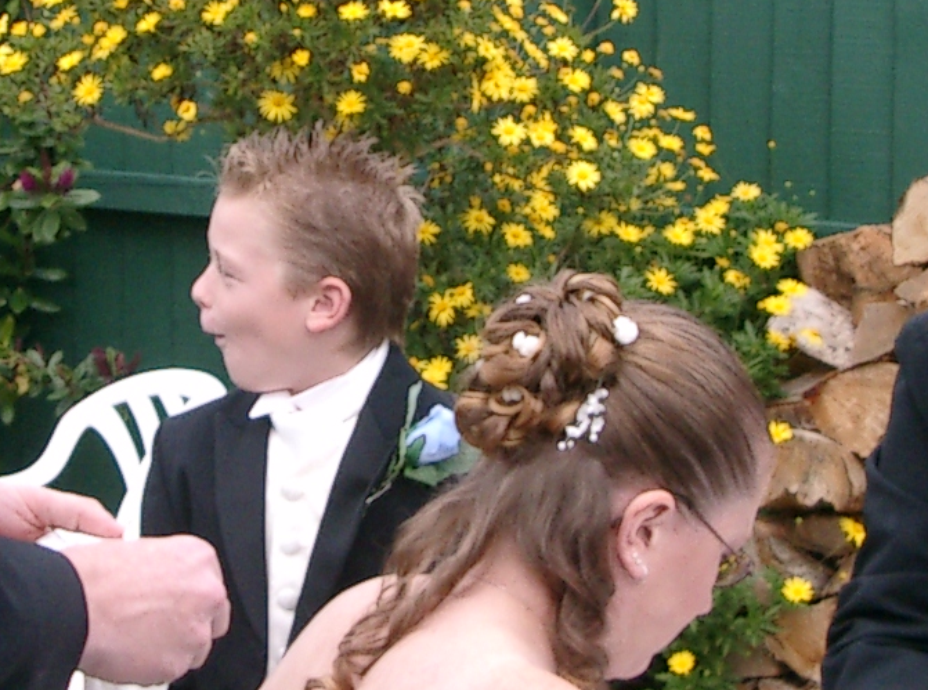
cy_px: 272
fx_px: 3394
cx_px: 389
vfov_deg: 11.6
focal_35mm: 127
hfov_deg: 15.6
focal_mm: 7.6
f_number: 2.6
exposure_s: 1/320
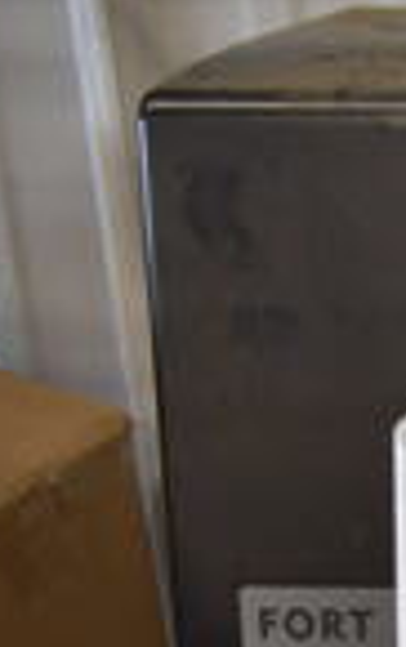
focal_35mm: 116
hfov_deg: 9.1
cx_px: 1231
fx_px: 2048
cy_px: 709
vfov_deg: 17.4
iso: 1000
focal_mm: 18
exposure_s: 1/125
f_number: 3.5
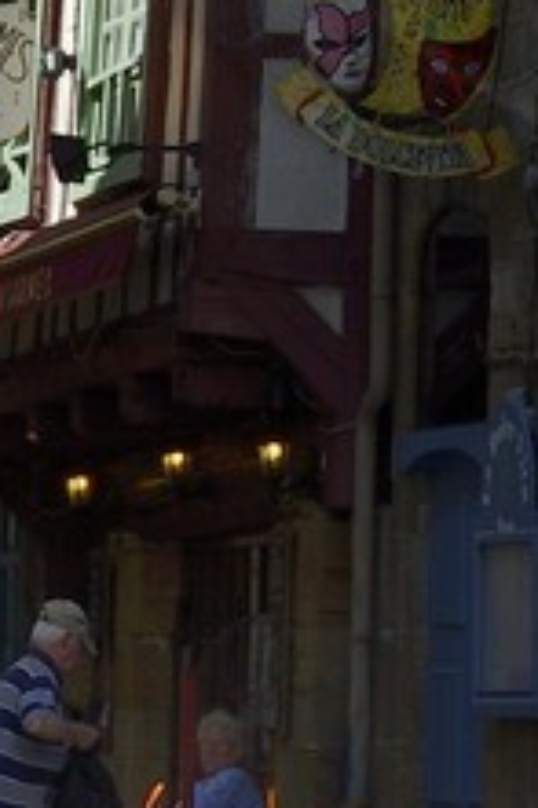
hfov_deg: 4.7
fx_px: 6511
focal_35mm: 290
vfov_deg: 6.9
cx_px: 981
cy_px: -782
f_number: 14
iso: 200
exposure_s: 1/200
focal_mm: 40
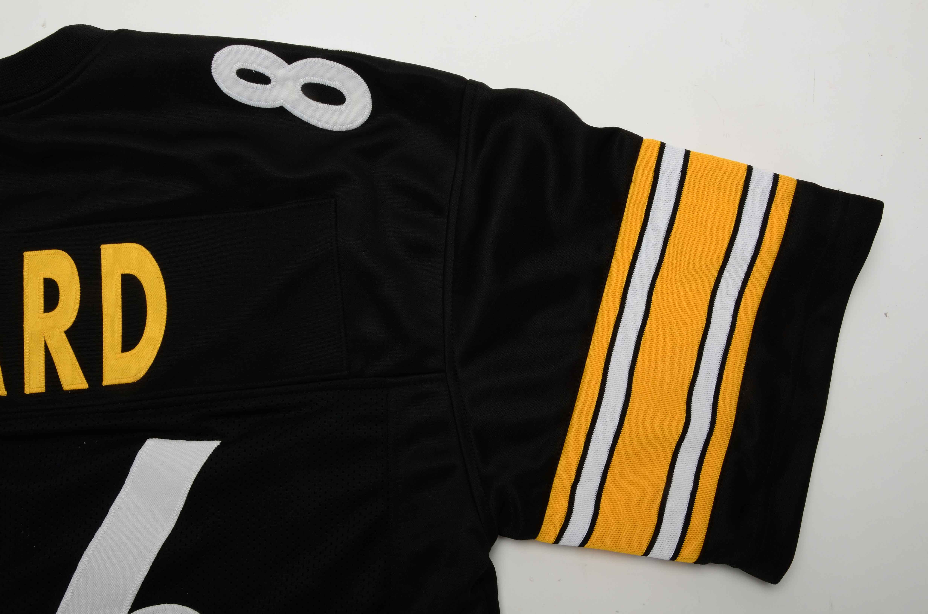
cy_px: 307
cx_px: 464
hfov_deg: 53.2
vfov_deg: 36.7
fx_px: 926
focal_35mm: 36
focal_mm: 24
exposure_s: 1/160
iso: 200
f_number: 18
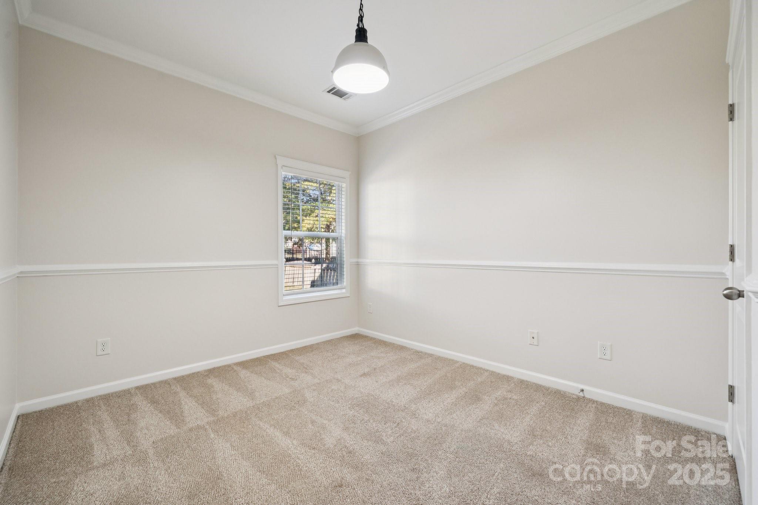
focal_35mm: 14
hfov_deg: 104.3
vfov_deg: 81.2
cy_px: 252
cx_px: 379
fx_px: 295
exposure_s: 1/10
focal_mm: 14
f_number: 7.1
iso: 160
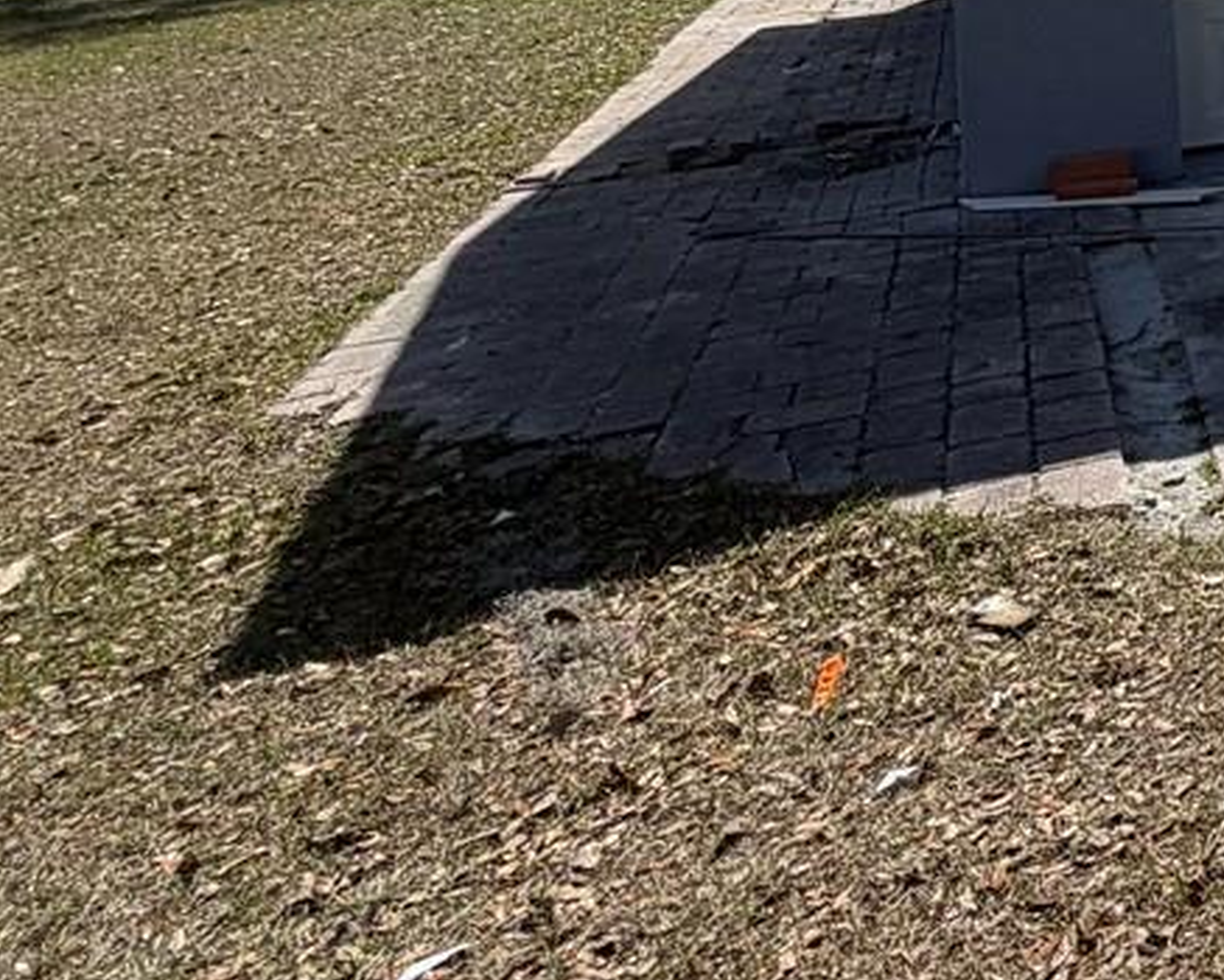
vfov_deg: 26.0
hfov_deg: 27.3
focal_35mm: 50
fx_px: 1812
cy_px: -283
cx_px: 1787
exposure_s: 1/1399
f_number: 2.2
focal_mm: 2.22
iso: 25
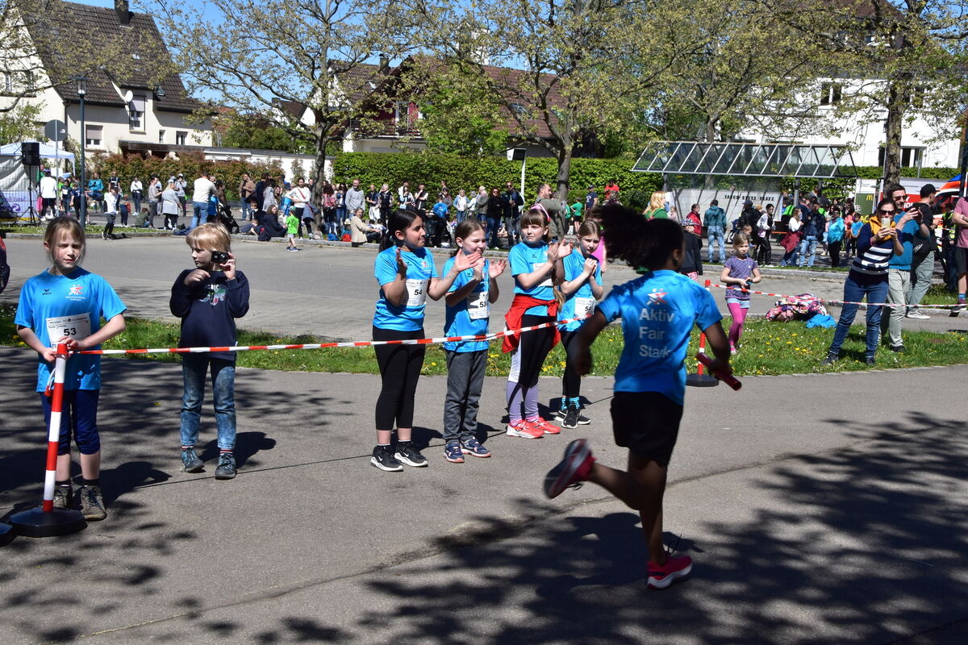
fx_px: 1371
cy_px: 322
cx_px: 484
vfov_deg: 26.5
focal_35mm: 51
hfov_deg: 38.9
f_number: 16
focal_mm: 34
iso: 400
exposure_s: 1/320
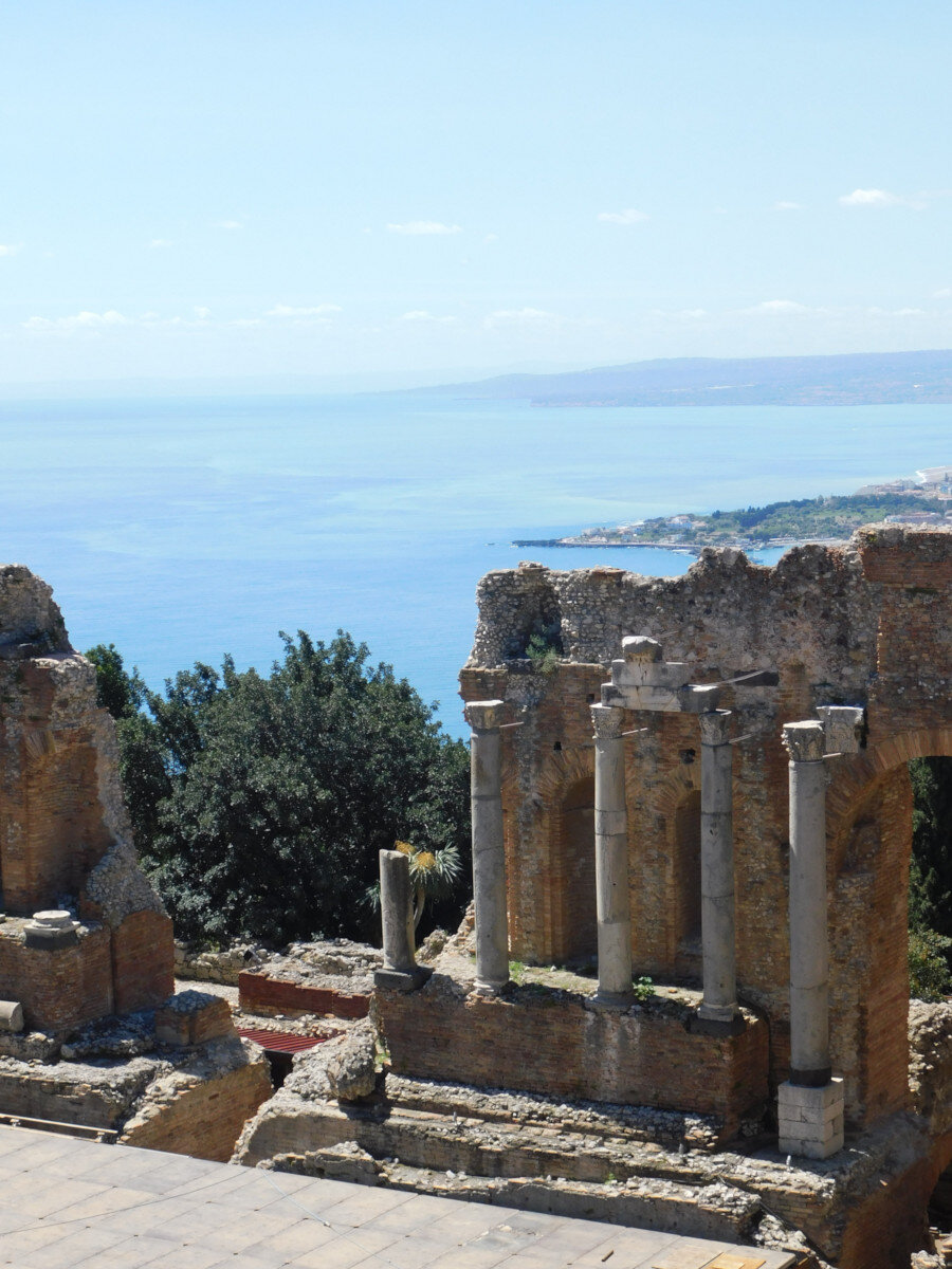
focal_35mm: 71
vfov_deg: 27.4
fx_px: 2603
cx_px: 476
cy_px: 634
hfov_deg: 20.7
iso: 125
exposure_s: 1/800
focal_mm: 12.6
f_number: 4.3
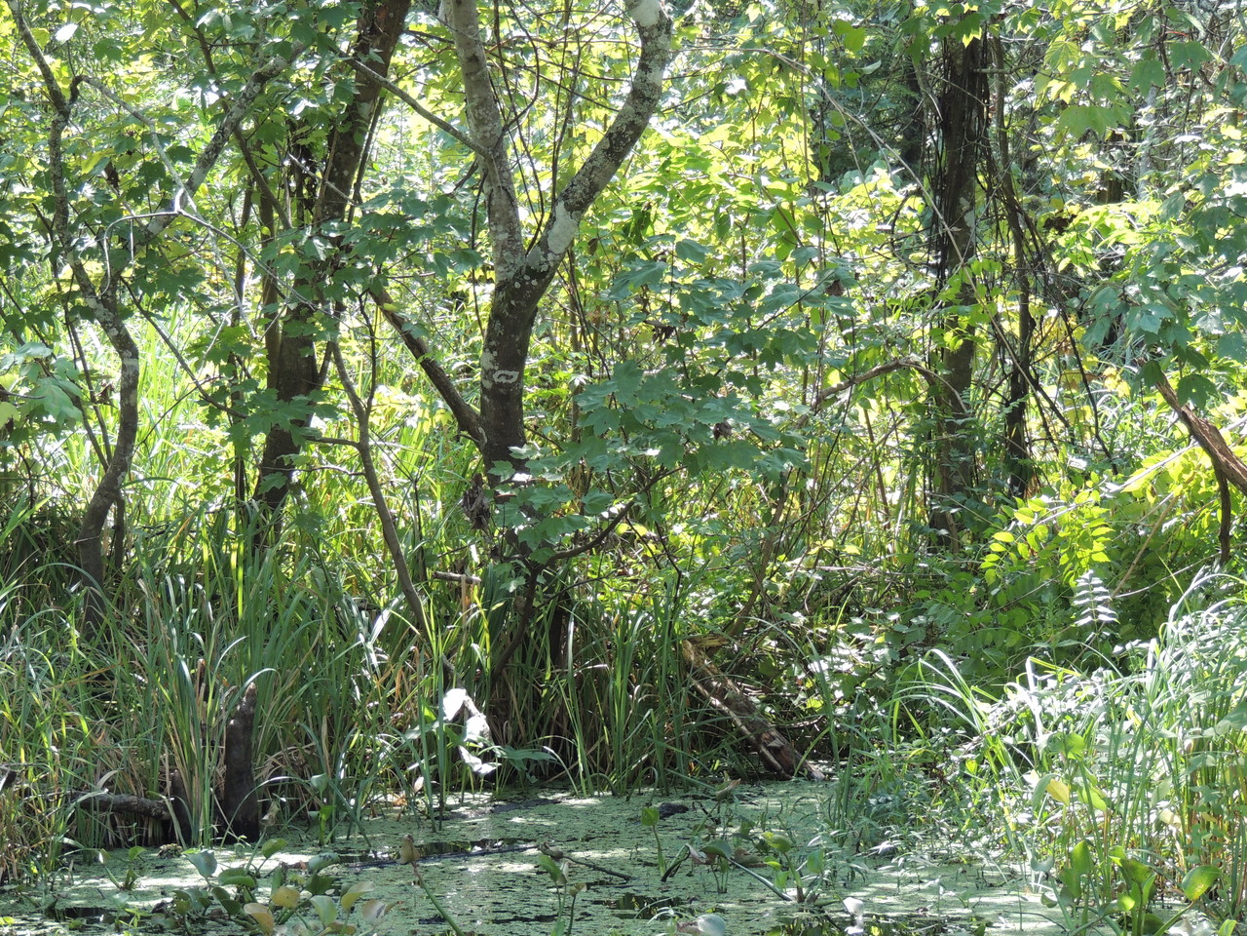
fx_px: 5584
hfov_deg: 12.7
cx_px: 624
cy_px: 468
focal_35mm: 155
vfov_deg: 9.6
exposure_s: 1/125
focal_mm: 27.6
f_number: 4.4
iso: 160
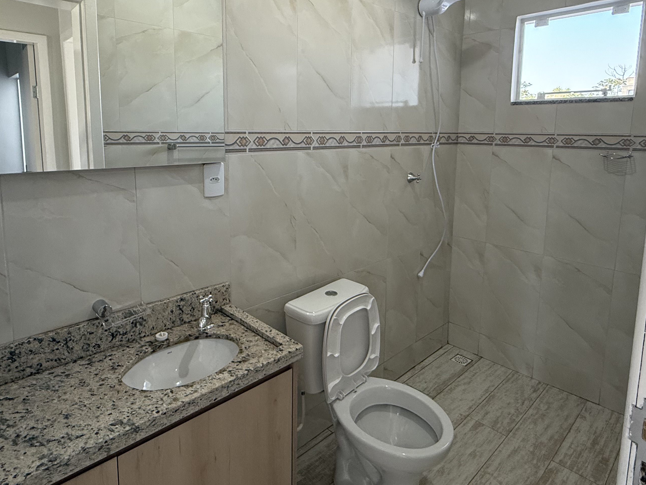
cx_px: 312
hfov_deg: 76.4
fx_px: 411
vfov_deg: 60.3
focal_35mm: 22
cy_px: 182
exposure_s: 1/120
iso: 250
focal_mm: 2.22
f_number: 2.2
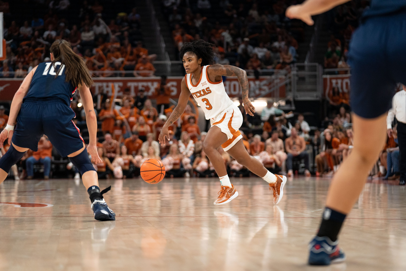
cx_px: 203
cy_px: 136
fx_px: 1229
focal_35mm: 109
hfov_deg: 18.8
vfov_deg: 12.6
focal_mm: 109
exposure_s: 1/1000
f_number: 2.8
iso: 2500
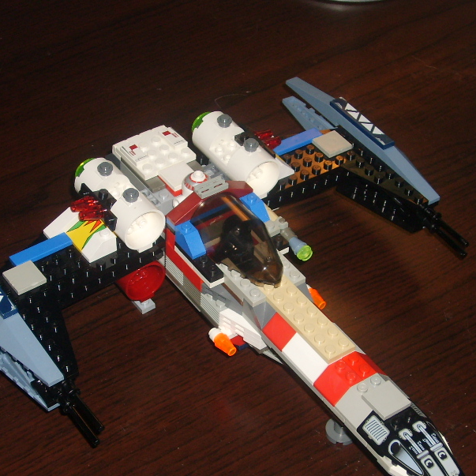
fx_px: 1213
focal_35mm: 78
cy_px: 298
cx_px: 249
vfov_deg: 22.1
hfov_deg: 22.2
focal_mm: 8.7
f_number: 3.3
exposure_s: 1/45
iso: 100
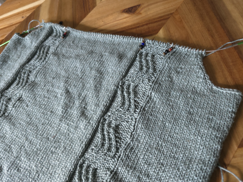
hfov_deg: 73.9
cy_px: 91
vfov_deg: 58.9
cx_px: 122
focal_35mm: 23
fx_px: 161
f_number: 1.7
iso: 250
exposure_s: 1/60
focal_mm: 6.3
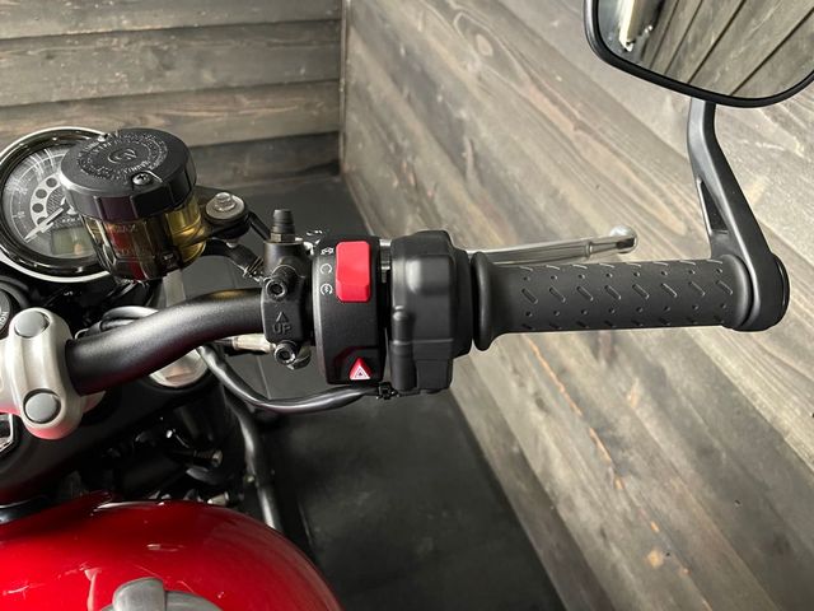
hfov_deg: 67.3
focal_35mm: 26
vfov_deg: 53.1
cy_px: 306
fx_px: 611
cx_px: 407
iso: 500
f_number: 1.6
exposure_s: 1/25
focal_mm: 4.2
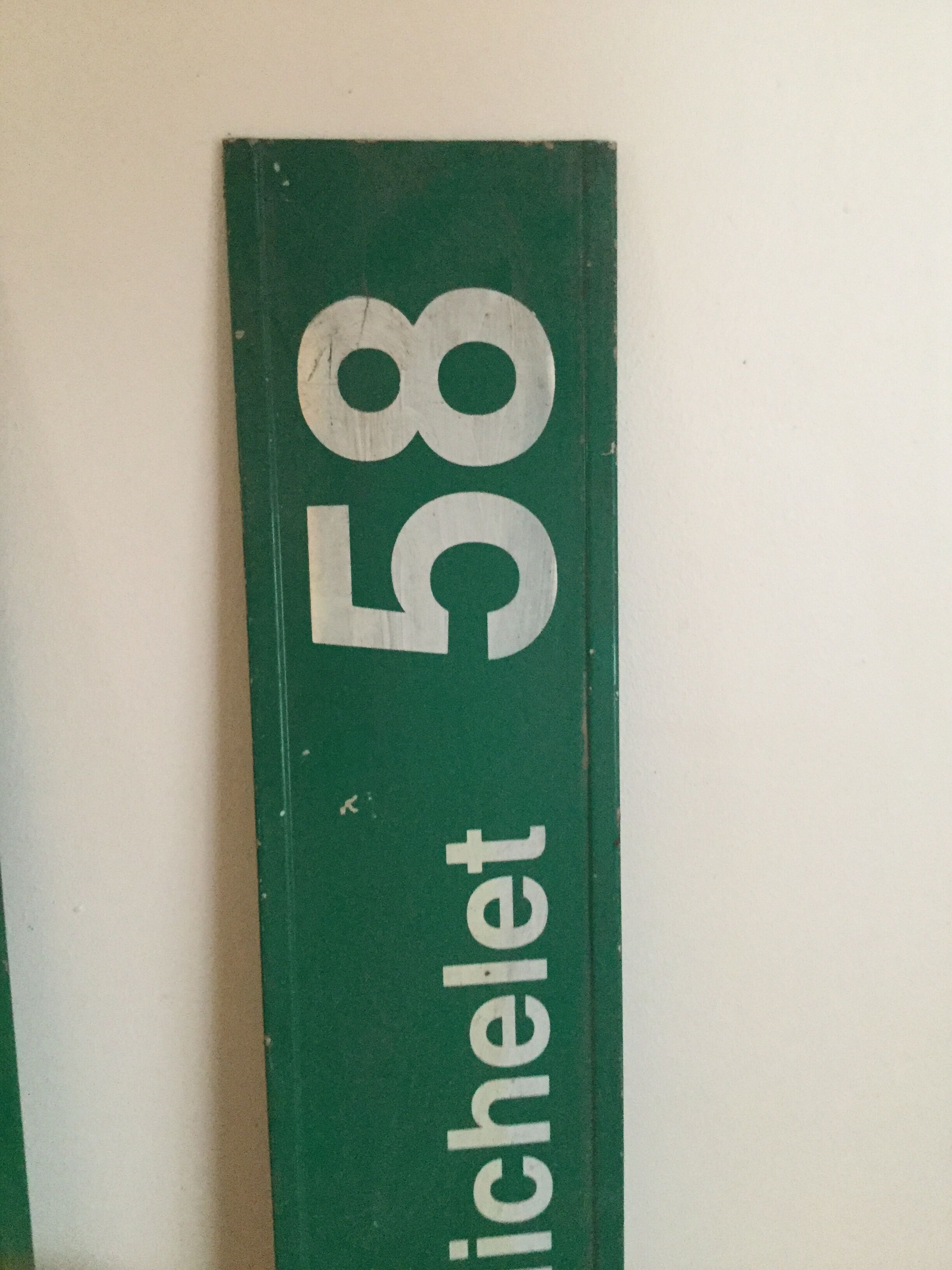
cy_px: 635
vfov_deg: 58.4
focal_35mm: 31
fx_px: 1137
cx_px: 476
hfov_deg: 45.4
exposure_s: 1/15
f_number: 2.4
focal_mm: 3.3
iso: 250
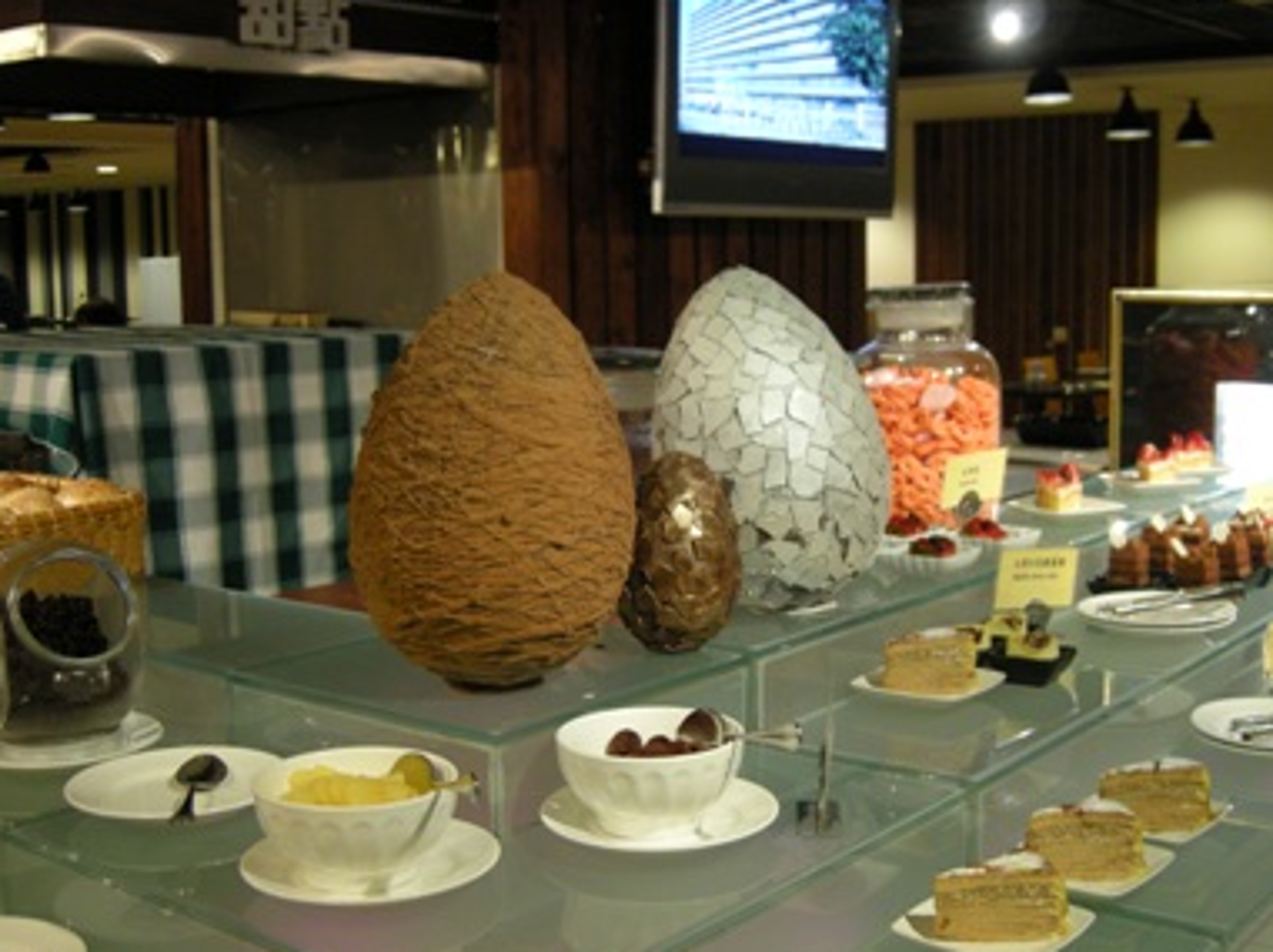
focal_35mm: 45
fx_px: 1653
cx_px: 785
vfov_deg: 32.1
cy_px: 489
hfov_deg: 41.8
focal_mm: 7.5
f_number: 2.7
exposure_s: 1/15
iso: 200
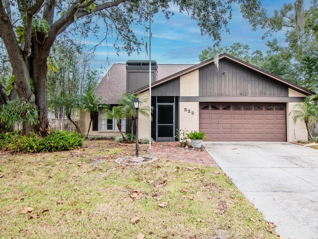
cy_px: 118
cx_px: 175
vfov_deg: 58.9
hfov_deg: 73.7
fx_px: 211
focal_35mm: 23
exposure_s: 1/400
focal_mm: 14
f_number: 7.1
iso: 1000
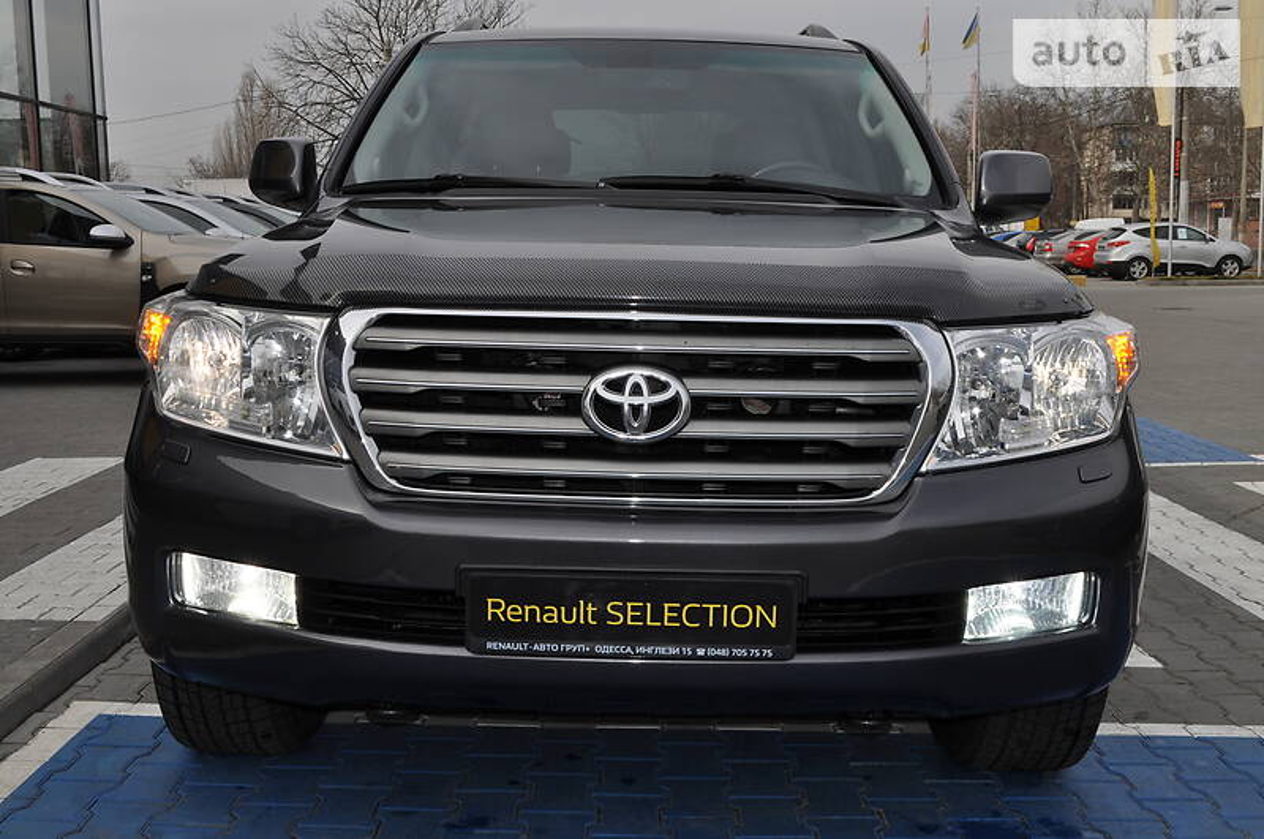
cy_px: 420
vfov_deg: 34.1
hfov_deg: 49.6
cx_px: 632
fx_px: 1367
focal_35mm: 39
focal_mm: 26
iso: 200
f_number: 14
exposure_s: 1/200
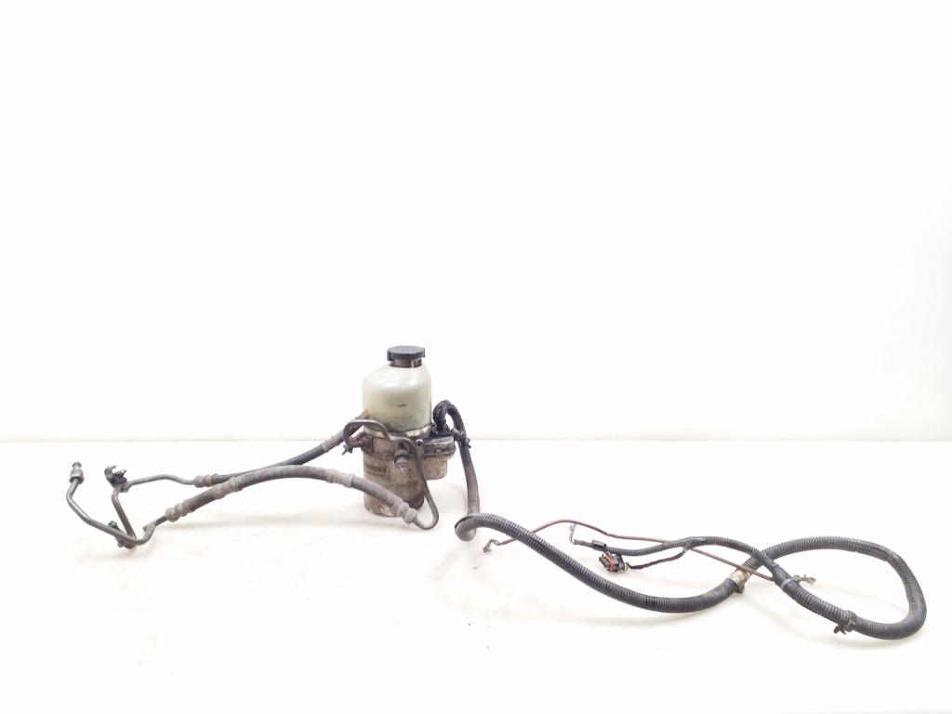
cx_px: 476
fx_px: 743
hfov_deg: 65.3
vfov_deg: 51.4
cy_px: 357
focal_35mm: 27
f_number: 1.9
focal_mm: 3.6
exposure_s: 1/33
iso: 200
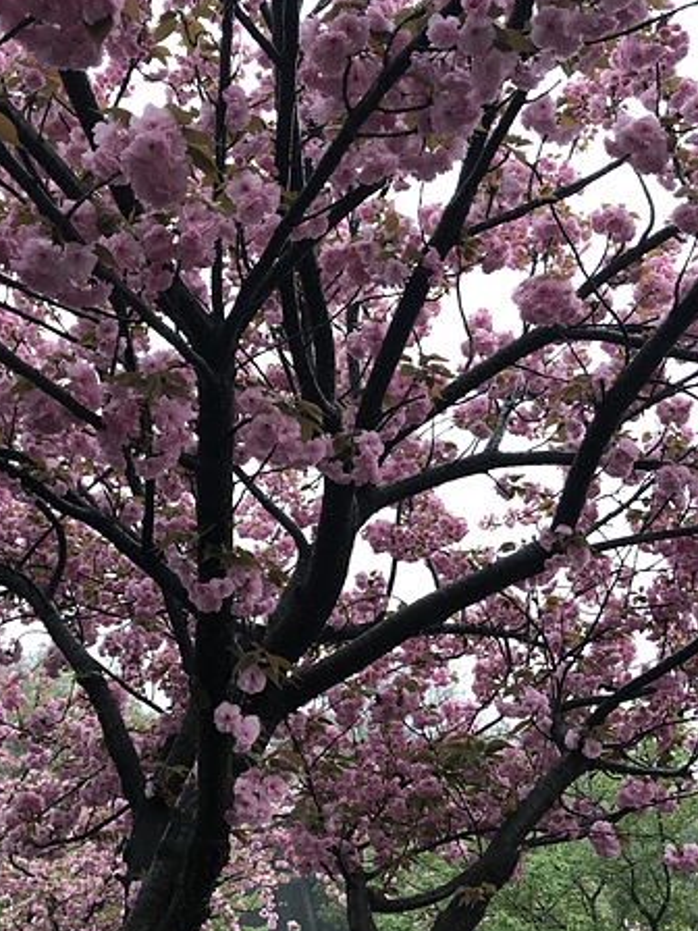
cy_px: 457
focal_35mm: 40
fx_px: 1075
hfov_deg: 35.9
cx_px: 301
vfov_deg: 46.8
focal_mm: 4
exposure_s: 1/100
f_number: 1.8
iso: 32
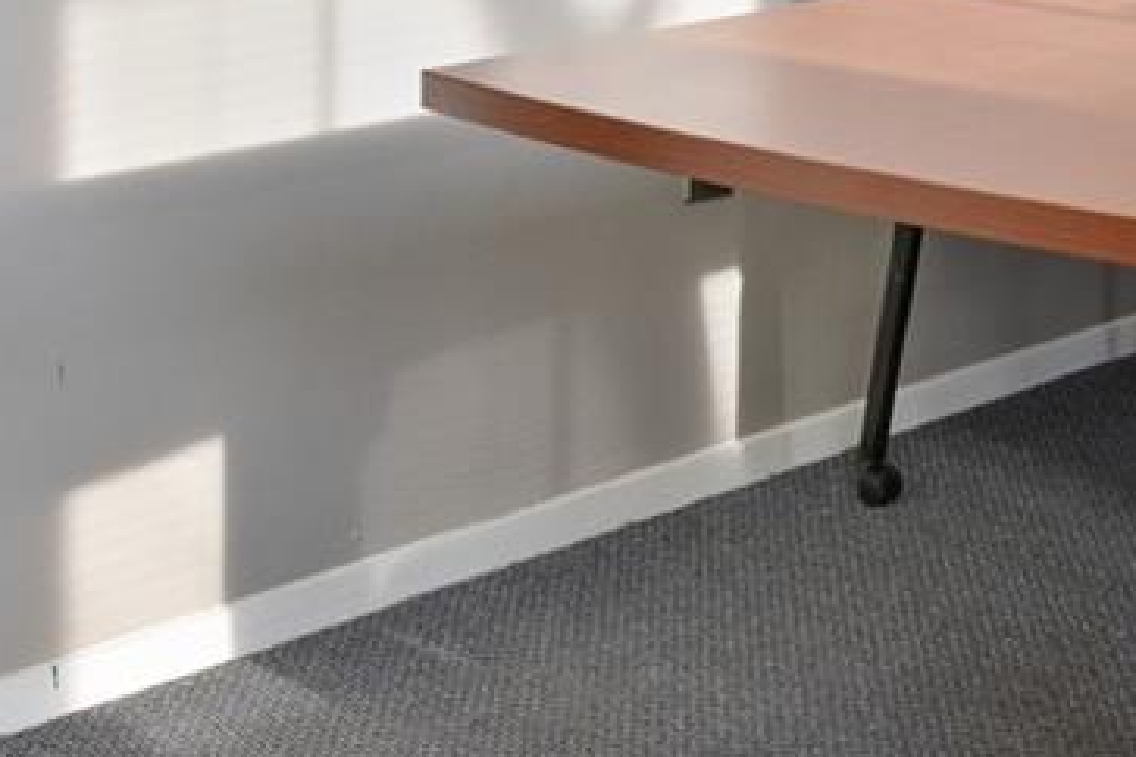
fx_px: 2493
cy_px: -452
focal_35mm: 79
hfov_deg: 24.7
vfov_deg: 15.6
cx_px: 1095
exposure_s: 1/4
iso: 400
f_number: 8
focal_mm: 14
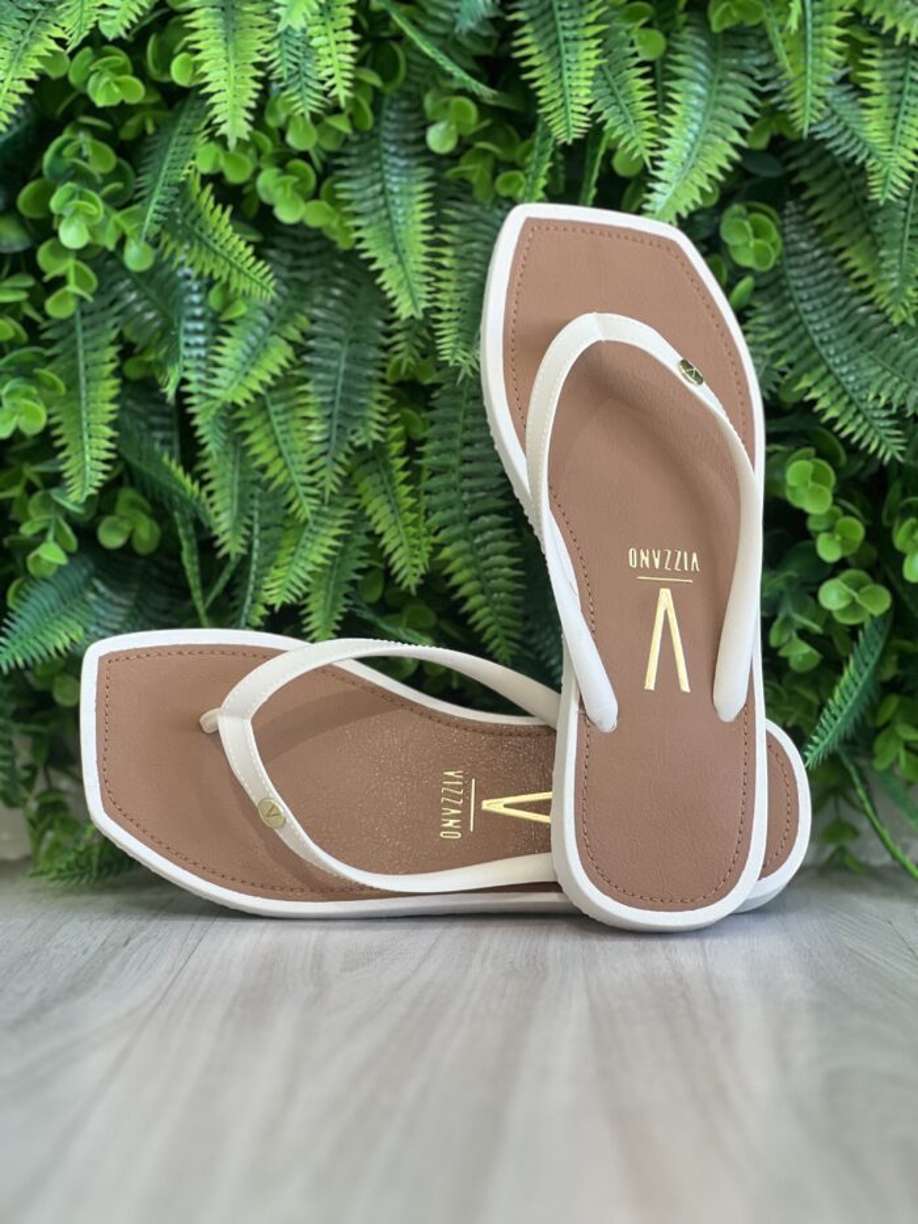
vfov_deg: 25.3
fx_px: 2722
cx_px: 459
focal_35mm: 77
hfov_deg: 19.1
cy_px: 612
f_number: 2.8
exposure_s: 1/60
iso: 160
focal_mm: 9
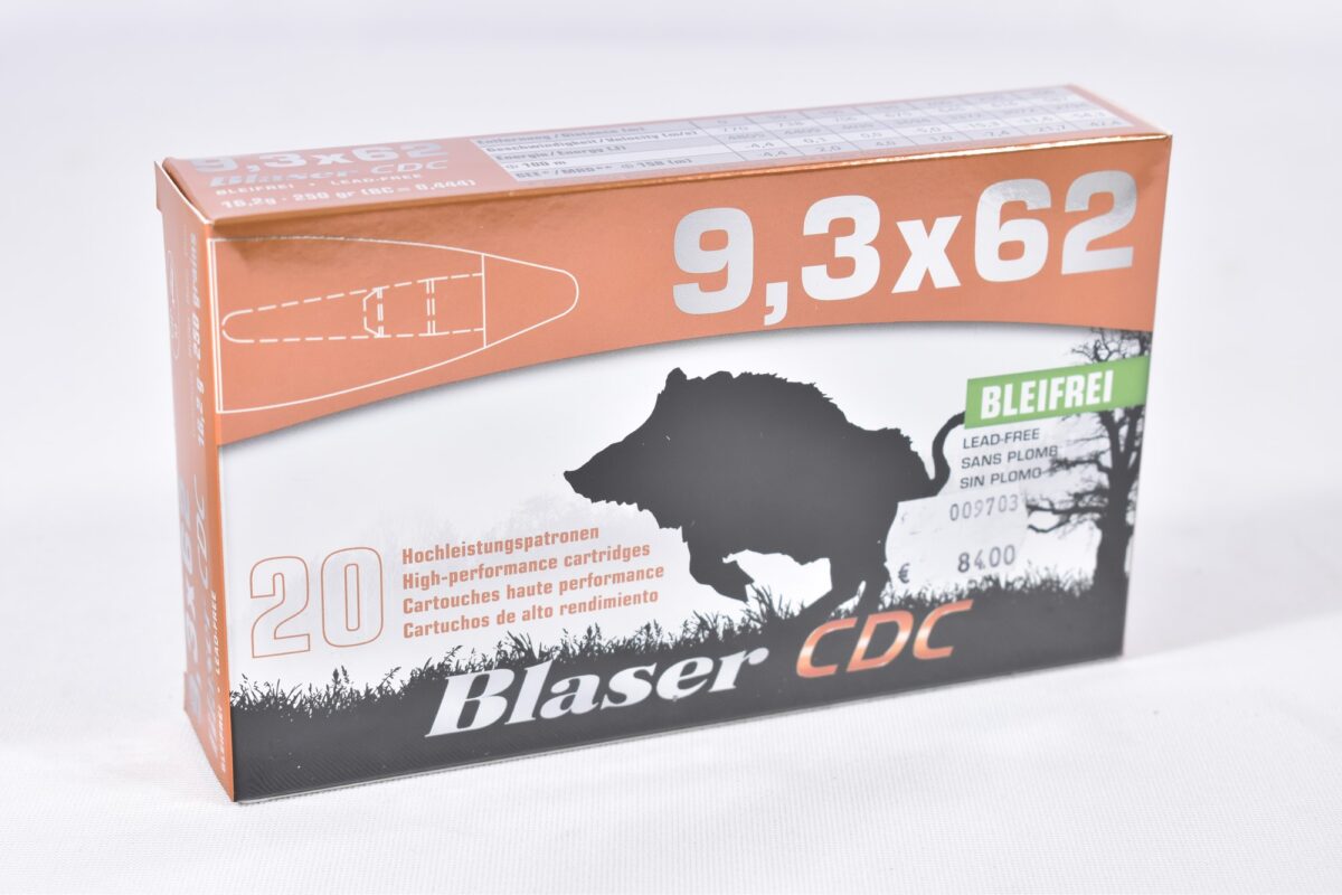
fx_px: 2684
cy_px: 448
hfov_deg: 28.1
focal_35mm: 72
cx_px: 671
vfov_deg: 18.9
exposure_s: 1/40
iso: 640
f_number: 5.3
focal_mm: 48
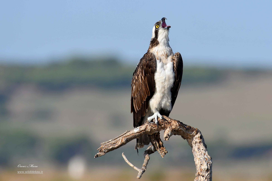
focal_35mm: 750
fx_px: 5666
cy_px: 90
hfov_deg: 2.7
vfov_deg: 1.8
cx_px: 136
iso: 400
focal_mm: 500
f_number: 7.1
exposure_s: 1/2000
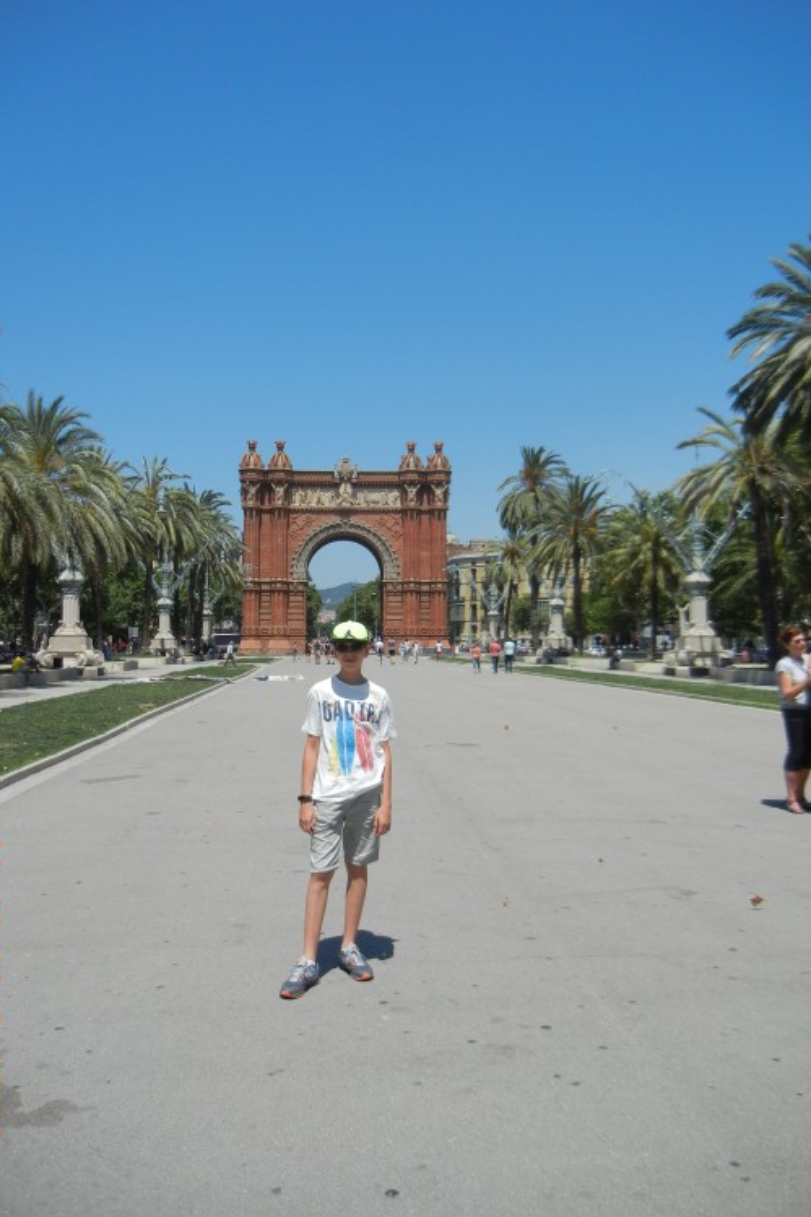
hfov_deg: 41.0
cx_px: 354
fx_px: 1082
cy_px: 595
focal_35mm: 32
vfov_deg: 58.7
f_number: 7
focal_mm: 5.4
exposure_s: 1/553
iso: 160
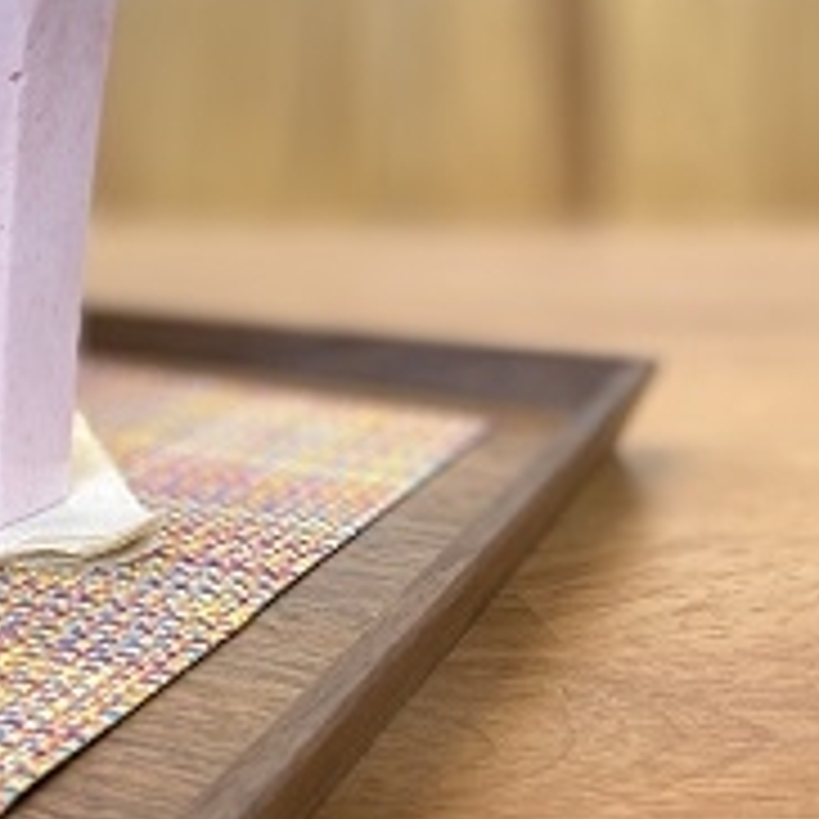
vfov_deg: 26.6
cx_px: -122
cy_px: 133
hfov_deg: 25.0
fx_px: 1686
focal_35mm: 63
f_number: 1.8
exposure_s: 1/113
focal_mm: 4.2
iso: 64
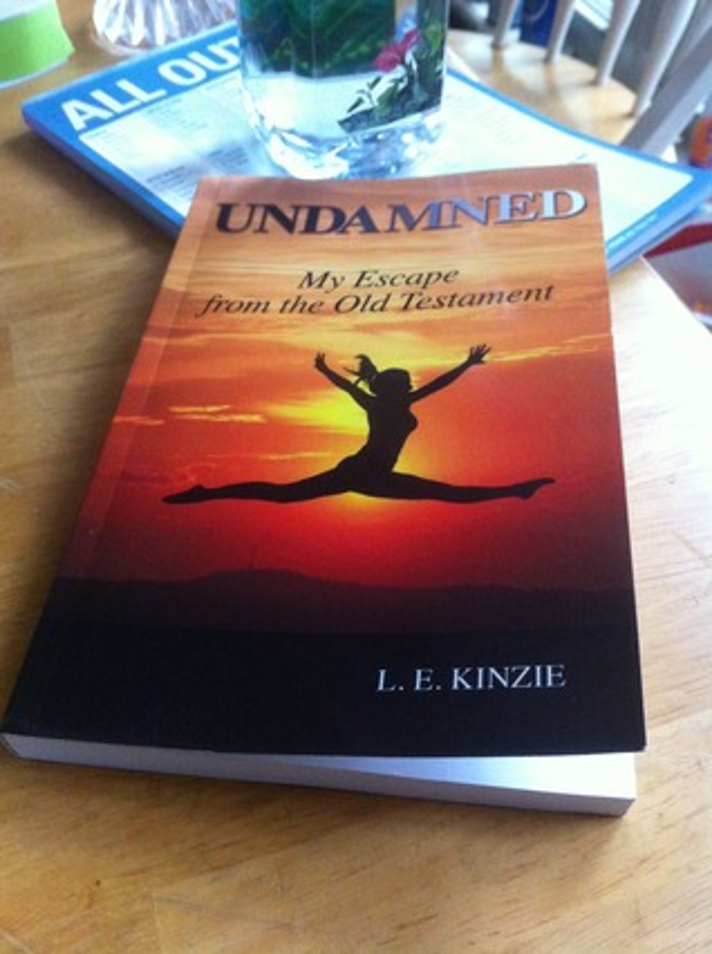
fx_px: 963
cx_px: 356
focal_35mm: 35
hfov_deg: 40.6
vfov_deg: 52.7
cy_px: 477
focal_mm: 3.85
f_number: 2.8
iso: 500
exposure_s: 1/15
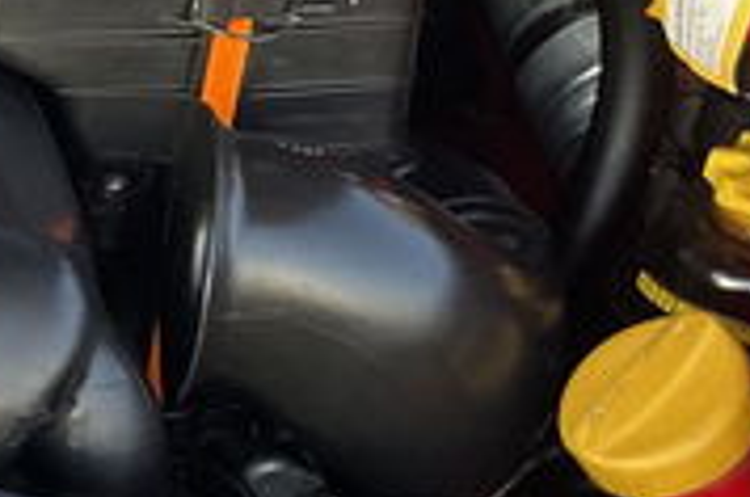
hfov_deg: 15.2
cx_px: -603
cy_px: 615
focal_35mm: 117
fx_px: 2433
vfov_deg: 11.4
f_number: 1.6
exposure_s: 1/43
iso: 500
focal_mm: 4.2
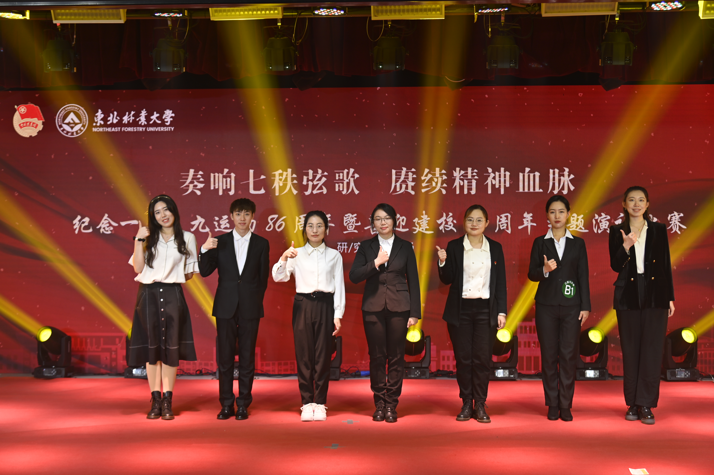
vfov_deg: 28.0
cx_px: 357
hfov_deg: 41.1
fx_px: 951
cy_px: 238
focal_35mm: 48
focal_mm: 48
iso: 125
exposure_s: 1/50
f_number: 4
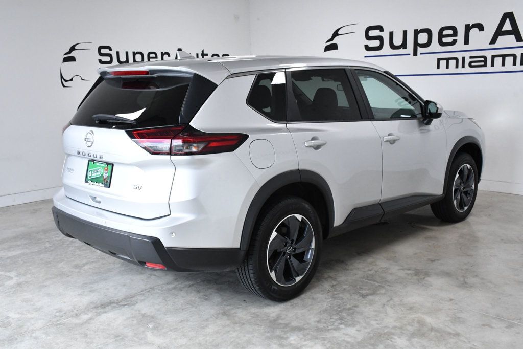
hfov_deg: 53.1
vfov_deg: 36.8
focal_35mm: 36
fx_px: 523
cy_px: 174
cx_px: 262
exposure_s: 1/400
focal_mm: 24
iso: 2500
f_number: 10
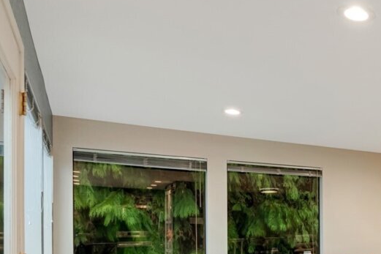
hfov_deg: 35.9
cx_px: 453
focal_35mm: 43
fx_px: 455
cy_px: 226
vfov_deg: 29.9
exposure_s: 1/125
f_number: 9
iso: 400
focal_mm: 16
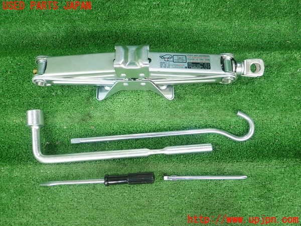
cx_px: 150
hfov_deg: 60.0
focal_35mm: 30
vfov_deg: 46.8
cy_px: 113
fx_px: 261
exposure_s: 1/125
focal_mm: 5.5
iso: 320
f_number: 2.3
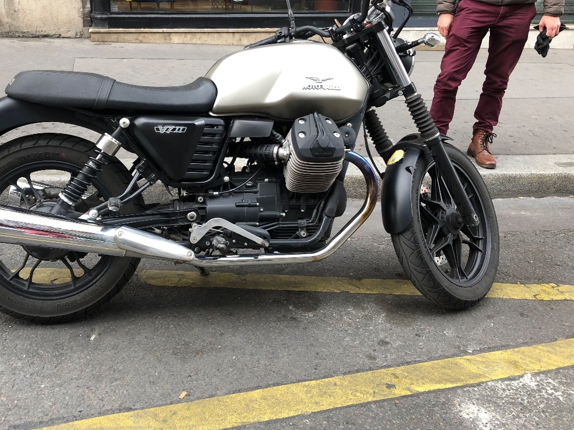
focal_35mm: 35
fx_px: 580
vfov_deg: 40.4
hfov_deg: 52.1
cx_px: 217
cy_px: 163
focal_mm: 3.99
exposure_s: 1/100
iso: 32
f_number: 1.8
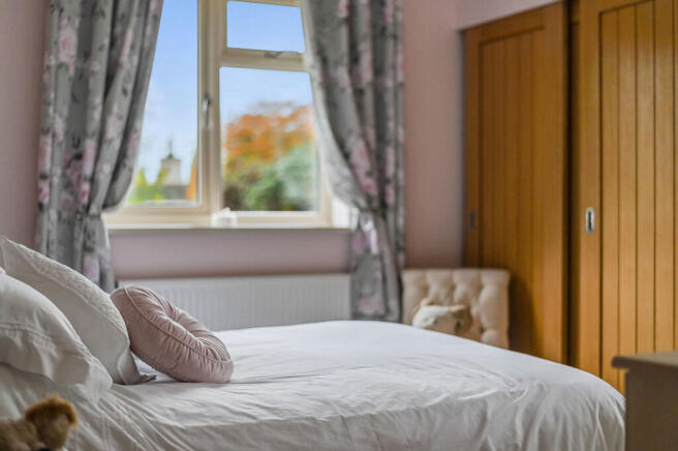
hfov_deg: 39.6
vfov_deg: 26.9
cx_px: 339
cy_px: 226
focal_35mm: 50
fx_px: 941
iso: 400
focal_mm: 50
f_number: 1.8
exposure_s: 1/100
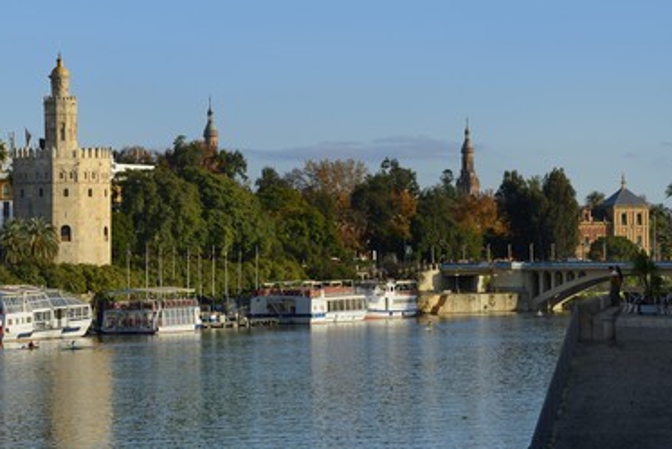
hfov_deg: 12.2
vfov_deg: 8.1
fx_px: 3156
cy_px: 206
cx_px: 328
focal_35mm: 169
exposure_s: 1/250
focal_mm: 150
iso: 200
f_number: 13
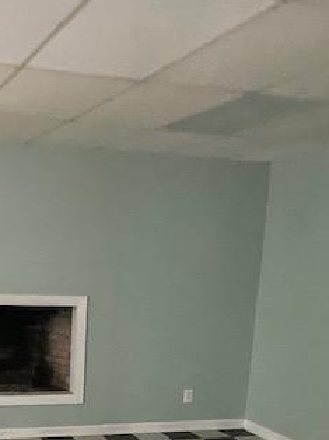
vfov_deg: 33.4
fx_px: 673
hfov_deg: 26.9
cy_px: 430
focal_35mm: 53
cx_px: 62
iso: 500
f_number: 1.8
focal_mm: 4.25
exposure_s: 1/11
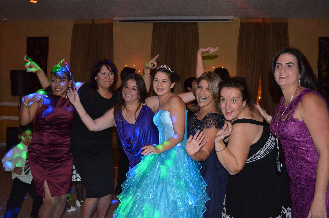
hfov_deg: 53.2
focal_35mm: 36
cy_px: 109
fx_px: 328
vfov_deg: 36.7
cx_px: 164
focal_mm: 24
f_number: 4
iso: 3200
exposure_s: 1/60
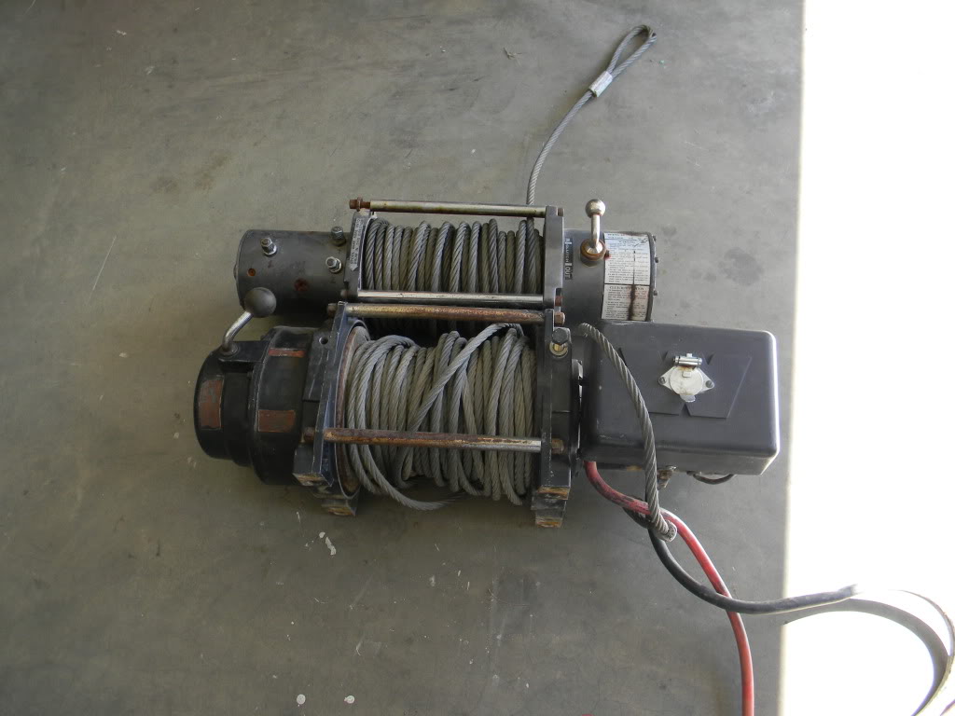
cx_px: 478
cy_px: 358
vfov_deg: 49.7
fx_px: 772
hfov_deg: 63.4
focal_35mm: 28
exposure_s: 1/35.1
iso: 80
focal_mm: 5
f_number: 3.5
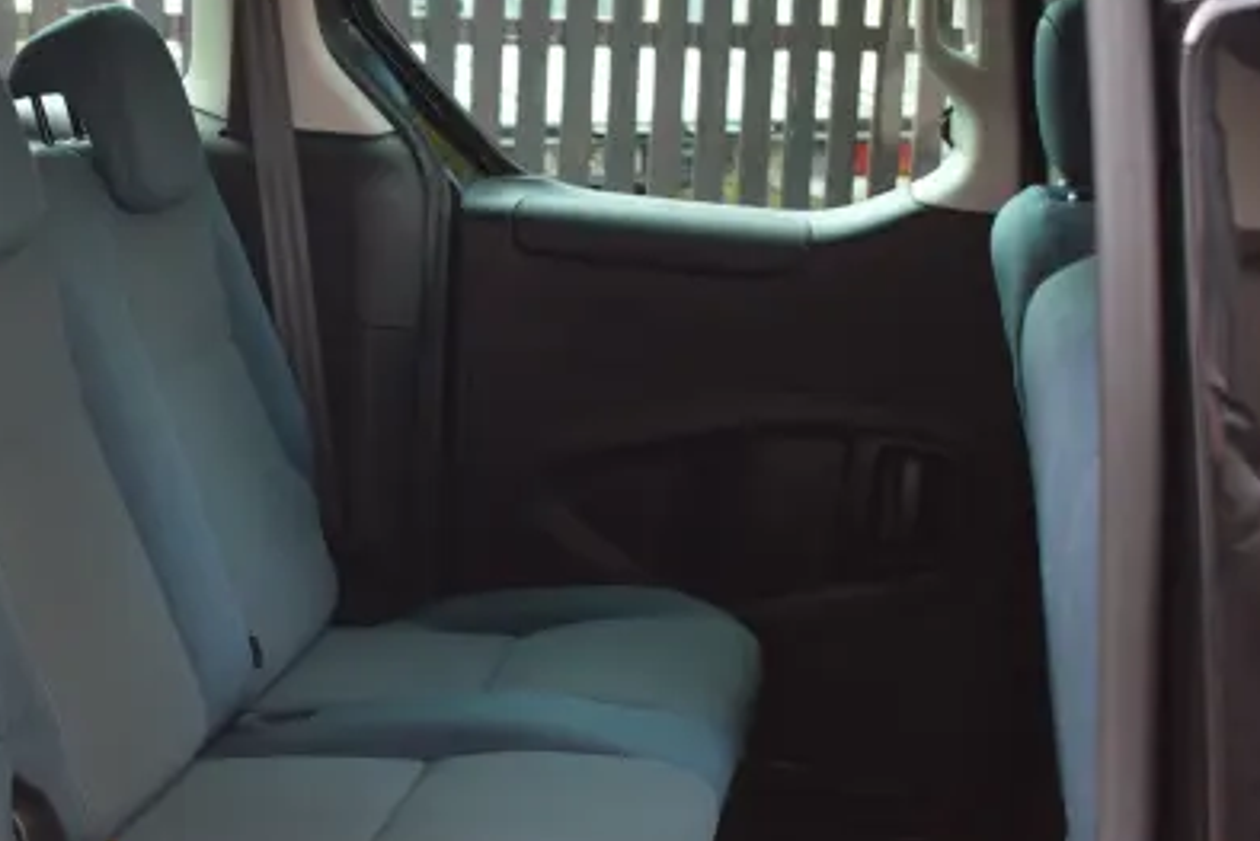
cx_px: 285
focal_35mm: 66
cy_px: 547
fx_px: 2304
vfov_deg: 20.6
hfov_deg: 30.0
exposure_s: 1/60
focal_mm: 27
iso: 1100
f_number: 4
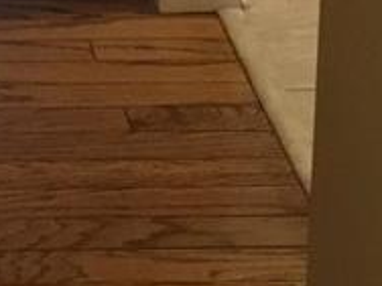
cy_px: -408
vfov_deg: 8.1
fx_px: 1865
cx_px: -89
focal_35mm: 169
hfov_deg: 11.4
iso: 160
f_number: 2.4
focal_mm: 3.3
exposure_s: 1/30
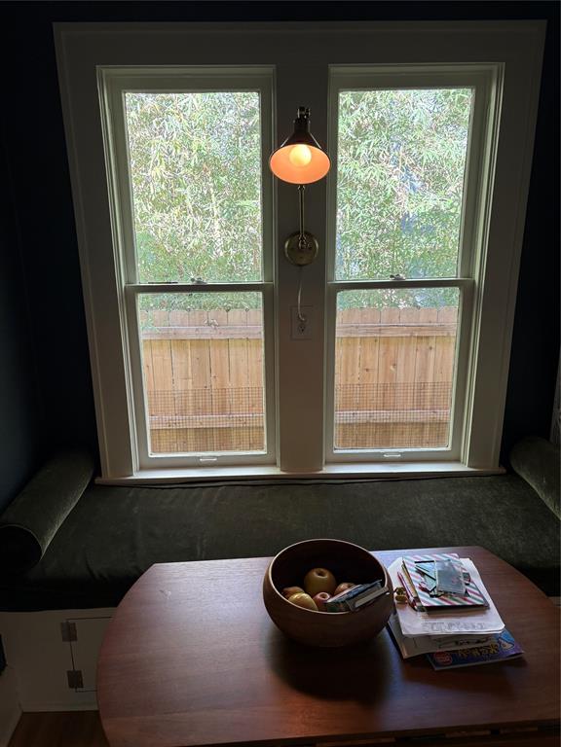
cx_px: 280
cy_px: 374
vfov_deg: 67.3
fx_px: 562
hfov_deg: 53.1
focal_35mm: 26
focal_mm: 5.96
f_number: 1.6
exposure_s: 1/122
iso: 100
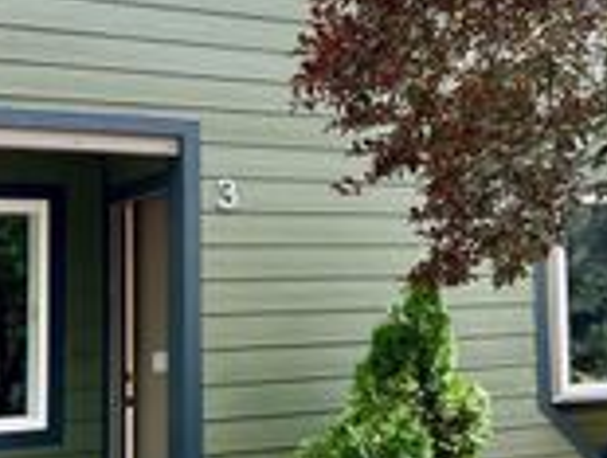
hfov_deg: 21.5
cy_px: 123
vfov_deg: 17.6
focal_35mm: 84
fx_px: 1476
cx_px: 740
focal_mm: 5.1
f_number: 1.6
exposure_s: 1/718
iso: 50
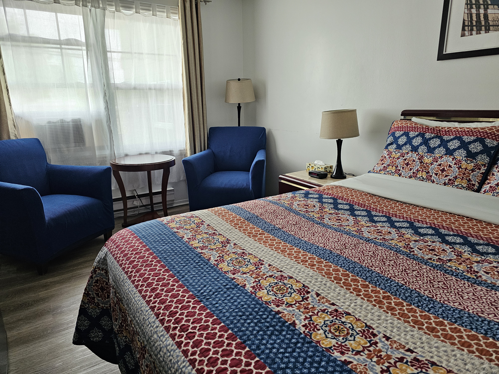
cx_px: 250
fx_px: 332
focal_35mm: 23
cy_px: 187
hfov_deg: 73.9
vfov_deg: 58.9
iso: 320
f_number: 1.7
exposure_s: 1/120
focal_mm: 6.3
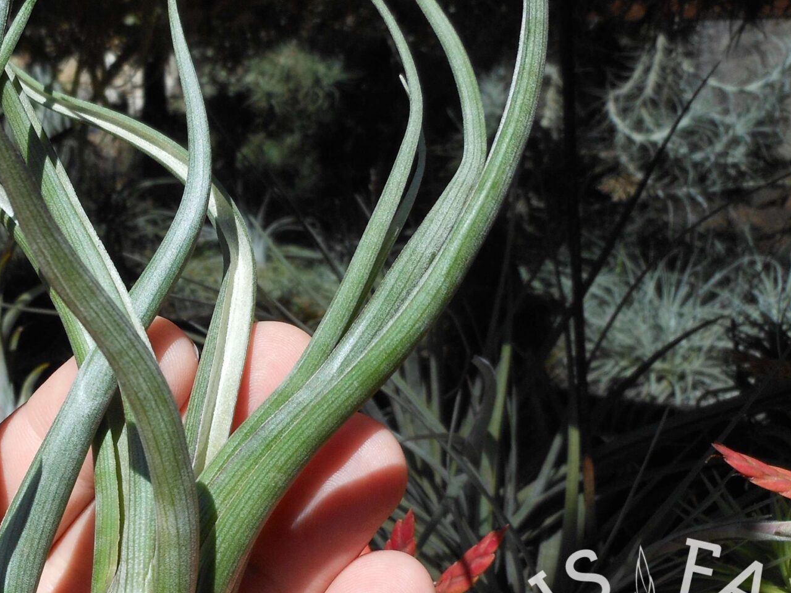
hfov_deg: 32.9
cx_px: 104
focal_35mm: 56
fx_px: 1280
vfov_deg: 26.0
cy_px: 376
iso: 80
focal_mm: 5
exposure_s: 1/640
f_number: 3.7
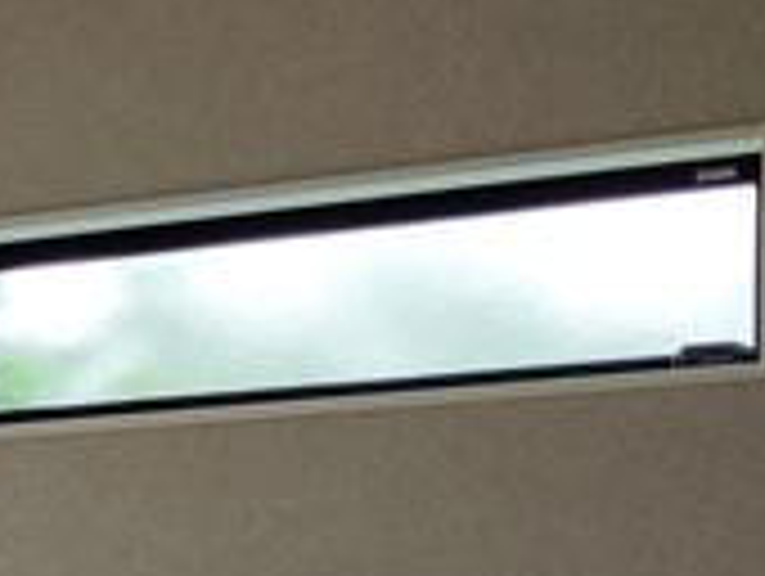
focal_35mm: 109
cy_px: 860
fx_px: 2412
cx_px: -562
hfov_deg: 15.7
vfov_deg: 12.9
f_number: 1.8
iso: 50
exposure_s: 1/344
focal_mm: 4.25
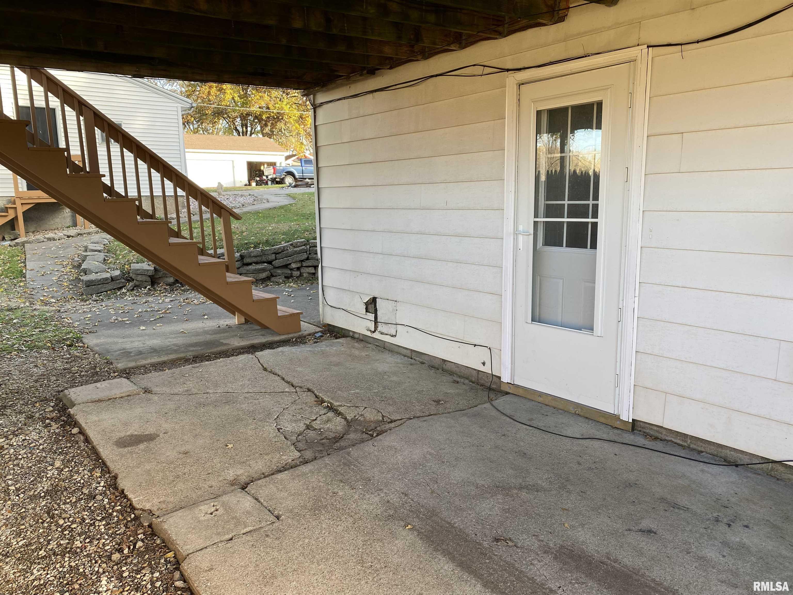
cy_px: 298
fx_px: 596
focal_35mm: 26
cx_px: 396
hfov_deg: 67.3
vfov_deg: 53.1
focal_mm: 4.25
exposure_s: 1/127
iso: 32
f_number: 1.8
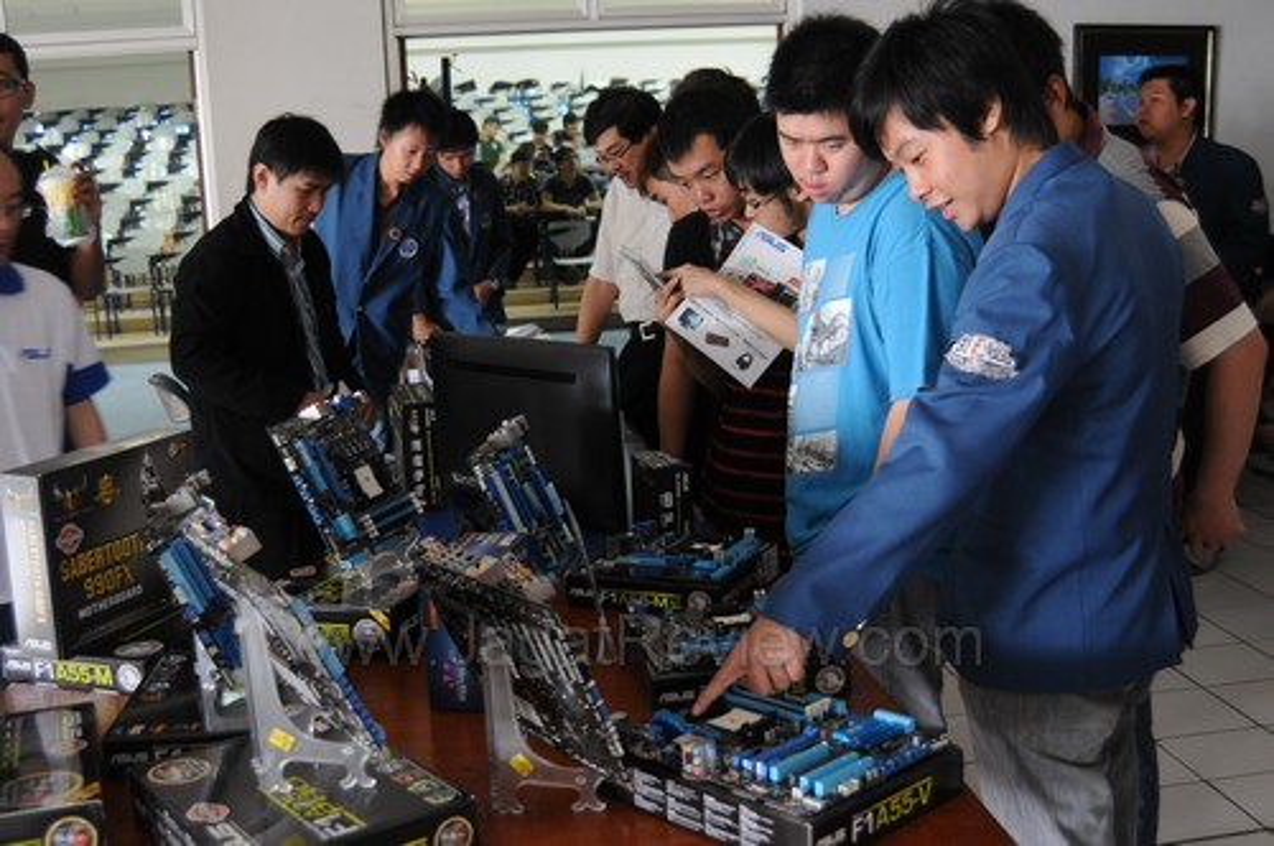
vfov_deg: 31.8
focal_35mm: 42
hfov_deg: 46.5
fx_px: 1484
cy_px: 423
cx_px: 637
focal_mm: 28
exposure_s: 1/30
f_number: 3.5
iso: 1000
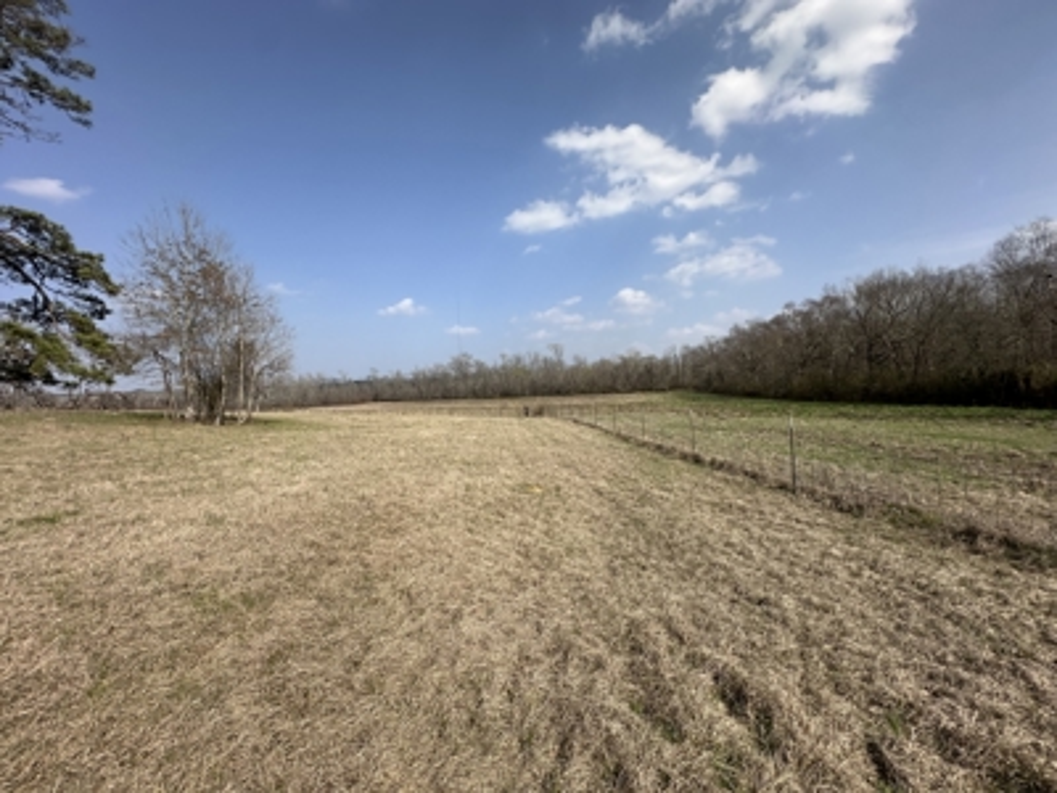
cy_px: 396
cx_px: 528
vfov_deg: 85.7
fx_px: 427
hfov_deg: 102.1
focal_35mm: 14
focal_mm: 2.22
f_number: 2.2
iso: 50
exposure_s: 1/2353
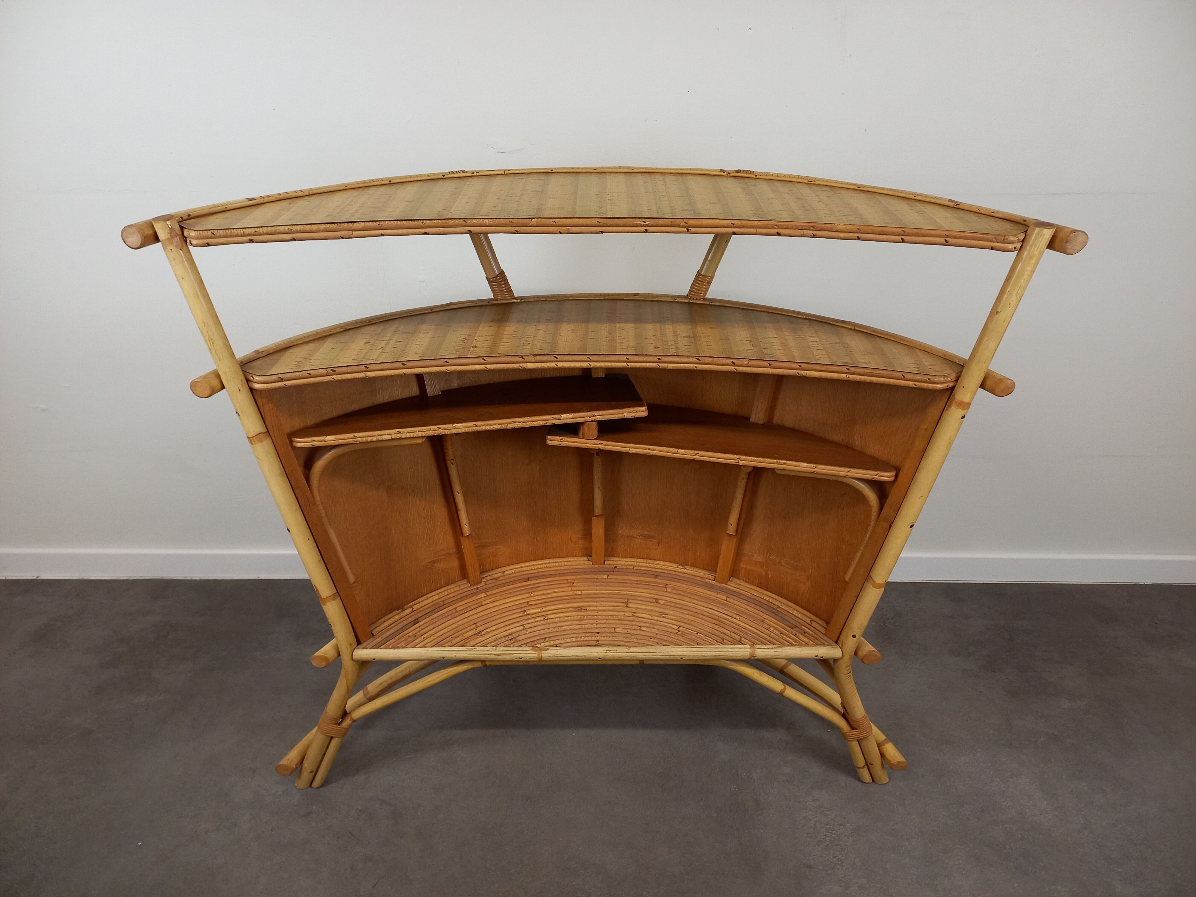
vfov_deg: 54.9
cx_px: 598
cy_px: 448
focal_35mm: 25
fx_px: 864
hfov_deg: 69.4
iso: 160
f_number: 1.8
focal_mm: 4.65
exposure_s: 1/50
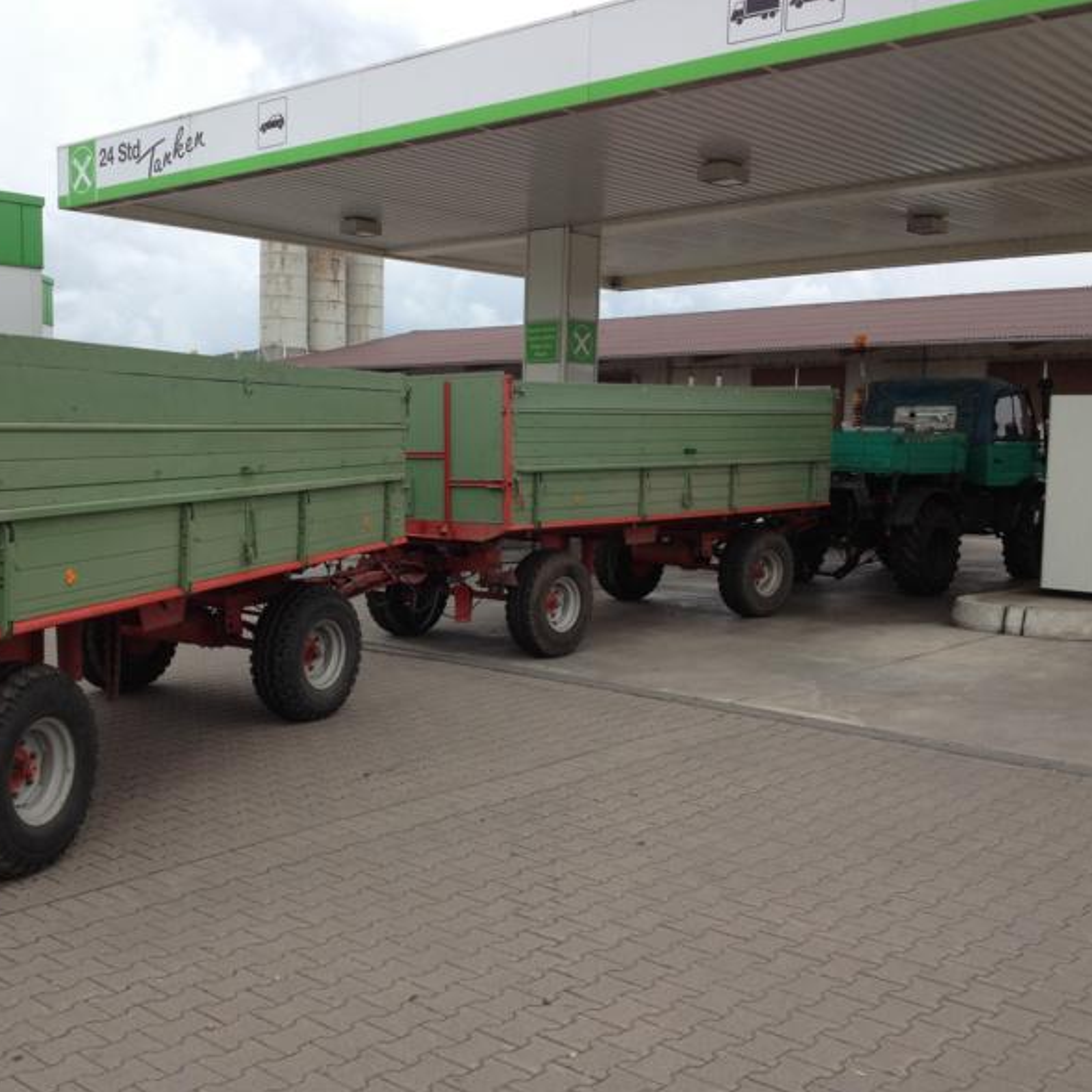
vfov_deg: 40.0
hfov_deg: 39.8
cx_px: 415
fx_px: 1499
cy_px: 554
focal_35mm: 42
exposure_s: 1/708
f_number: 2.4
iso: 50
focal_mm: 4.28
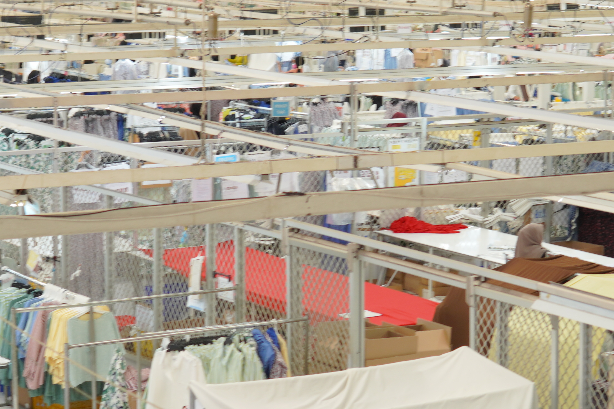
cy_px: 176
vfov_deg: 11.2
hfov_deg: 16.8
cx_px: 396
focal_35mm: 122
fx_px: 2080
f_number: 2.8
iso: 200
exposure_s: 1/125
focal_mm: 30
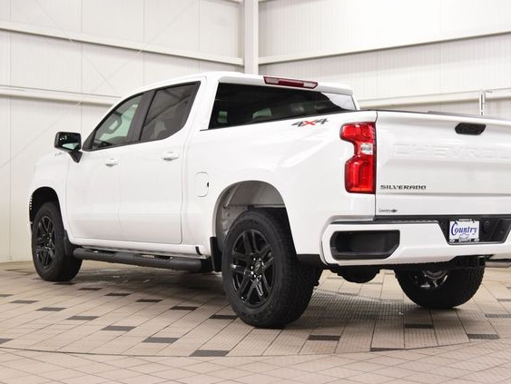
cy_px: 193
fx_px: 872
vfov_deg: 24.8
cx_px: 288
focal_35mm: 59
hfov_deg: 32.6
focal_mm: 36
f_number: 8
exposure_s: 1/60
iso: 1600
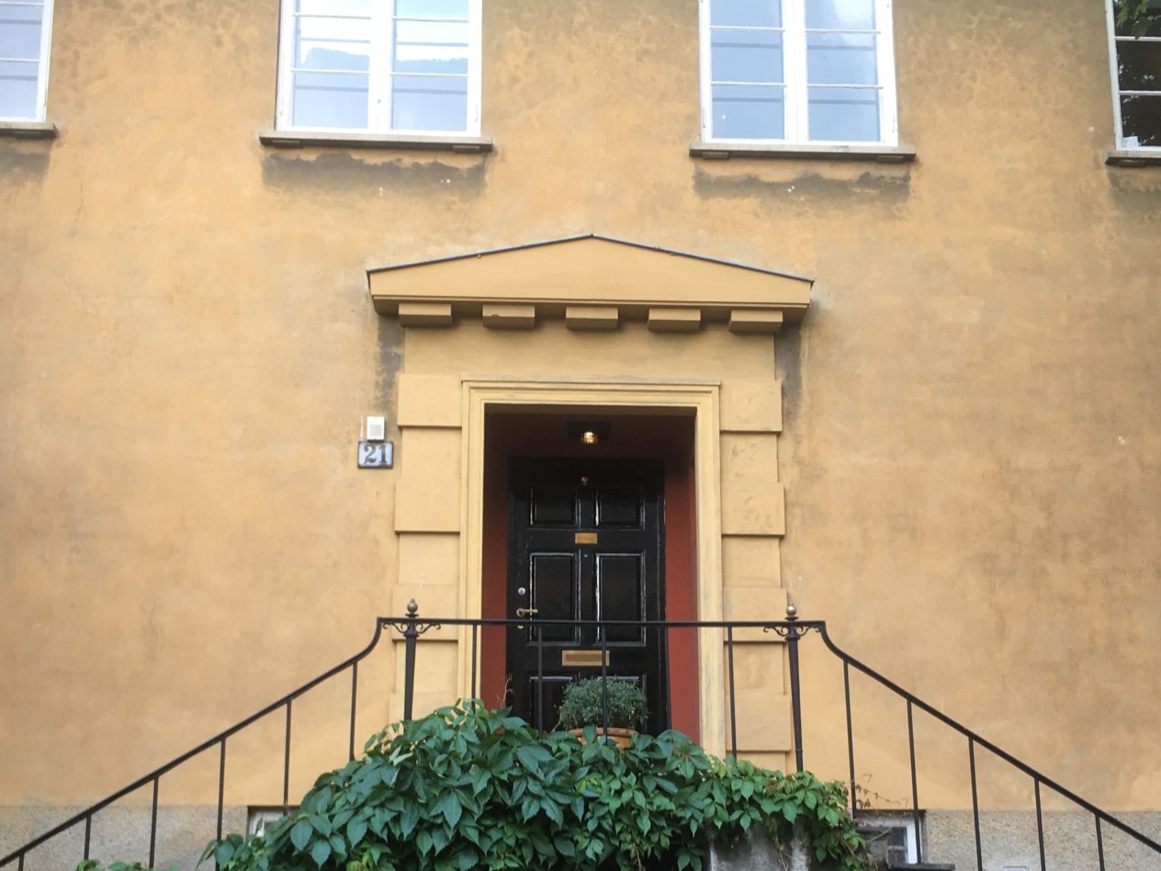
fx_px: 1576
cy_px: 644
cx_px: 614
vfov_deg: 30.4
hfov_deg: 40.4
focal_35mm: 47
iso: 25
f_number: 2.2
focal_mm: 4.15
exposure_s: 1/50
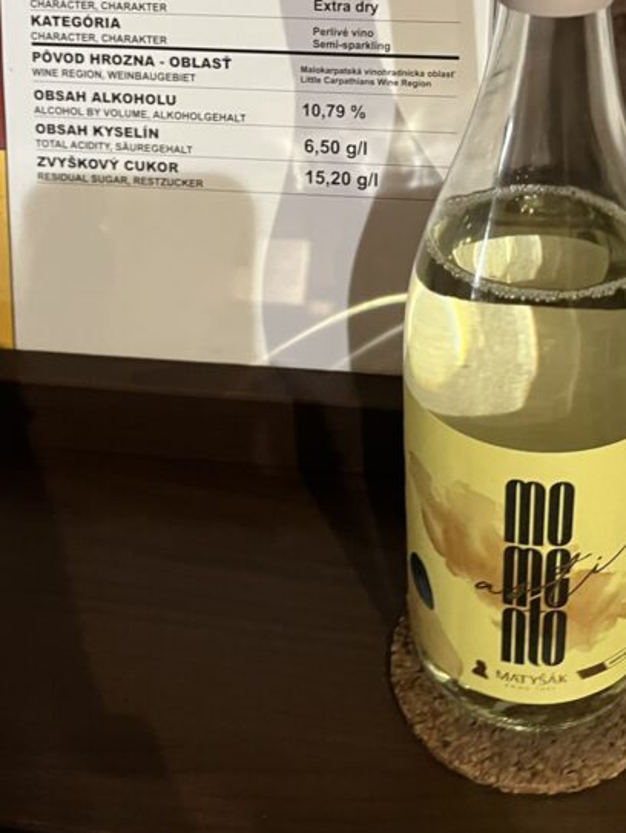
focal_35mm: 49
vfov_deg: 37.5
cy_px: 167
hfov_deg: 29.6
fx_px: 1180
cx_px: 393
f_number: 1.6
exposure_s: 1/50
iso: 500
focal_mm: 5.1
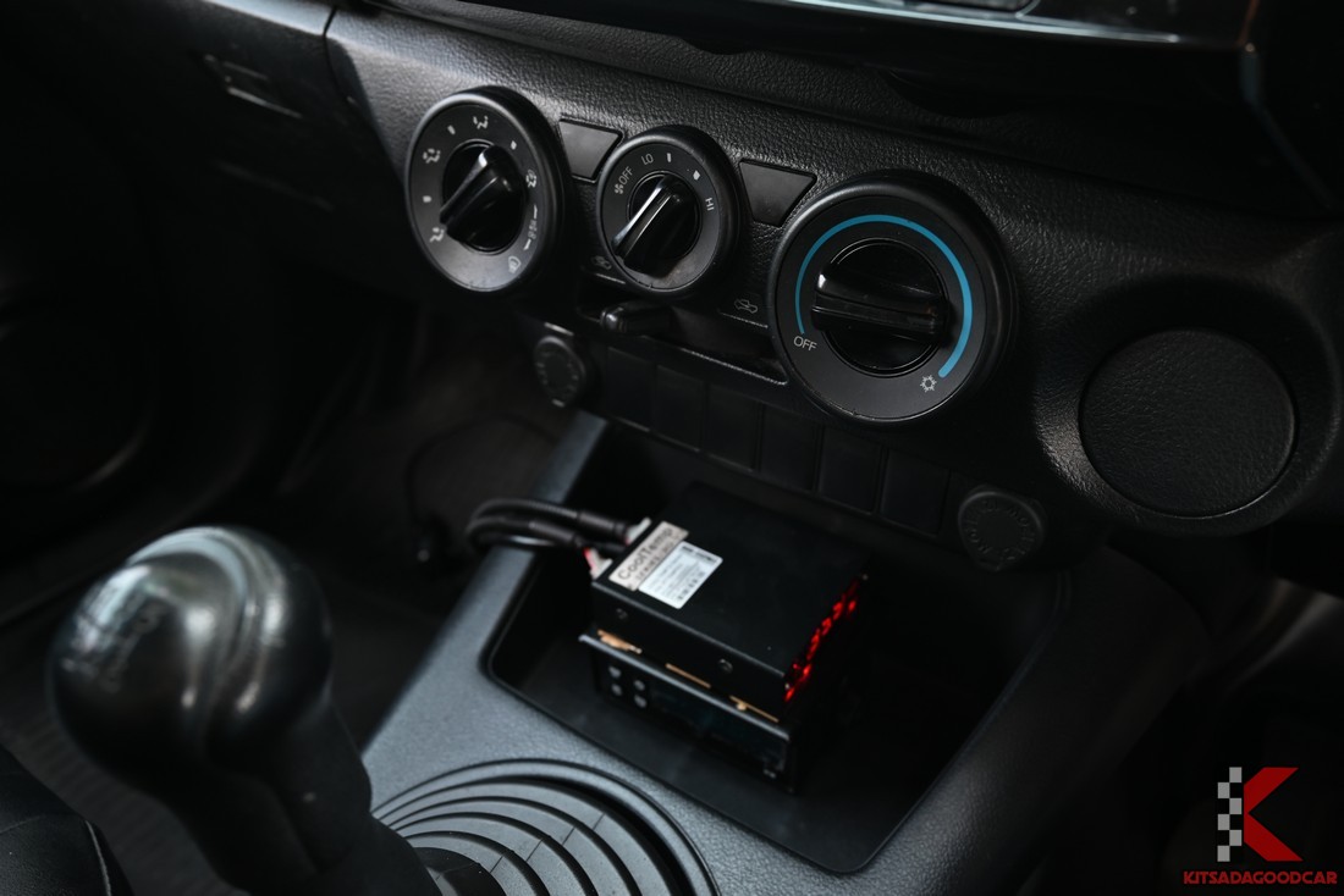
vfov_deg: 46.4
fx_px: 1046
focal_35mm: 28
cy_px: 448
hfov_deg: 65.5
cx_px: 672
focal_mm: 28
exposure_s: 1/20
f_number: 5.6
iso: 280
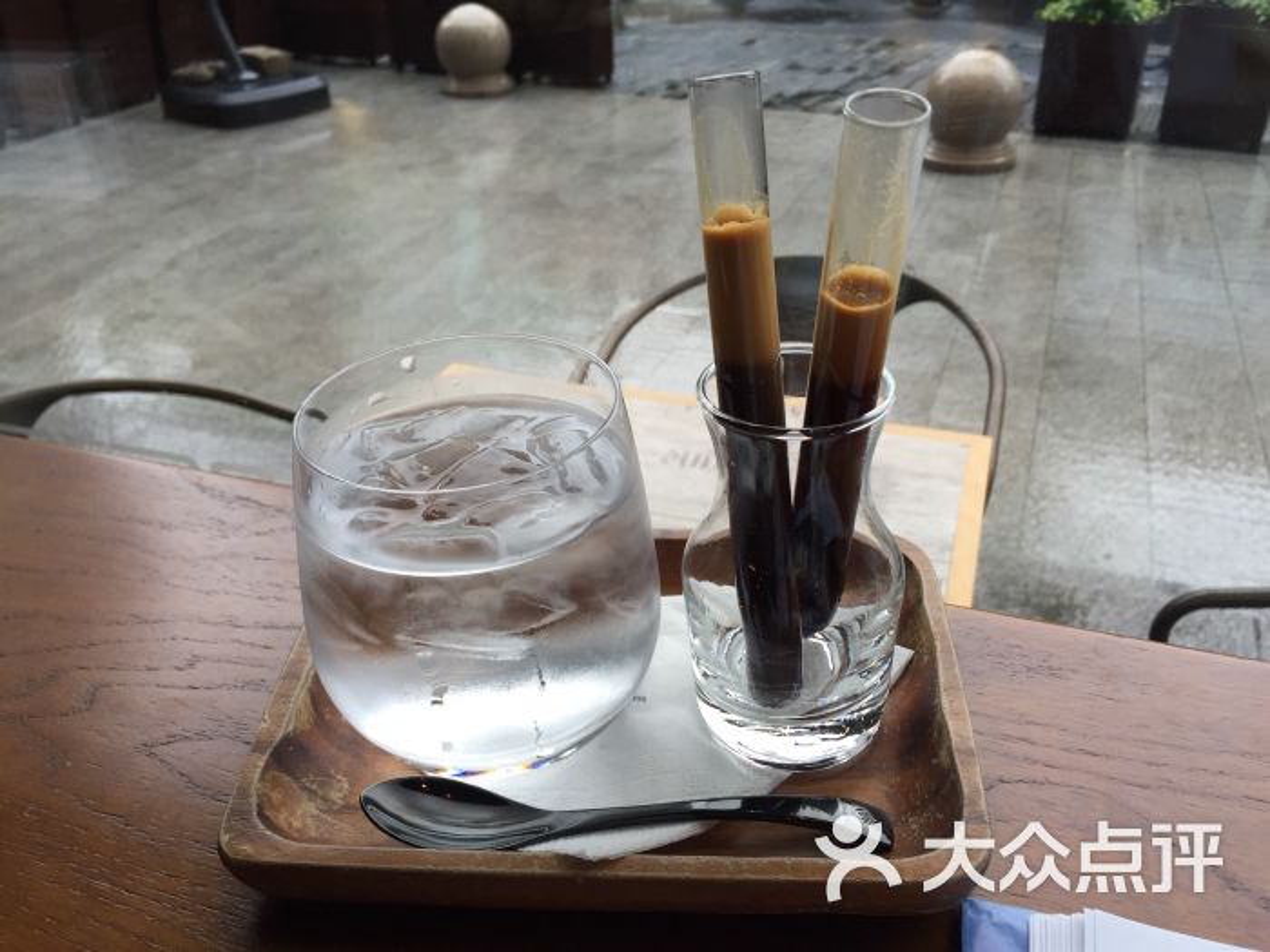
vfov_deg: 48.2
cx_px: 635
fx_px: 1064
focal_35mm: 29
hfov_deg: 61.7
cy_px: 476
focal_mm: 4.15
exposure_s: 1/100
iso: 40
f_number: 2.2
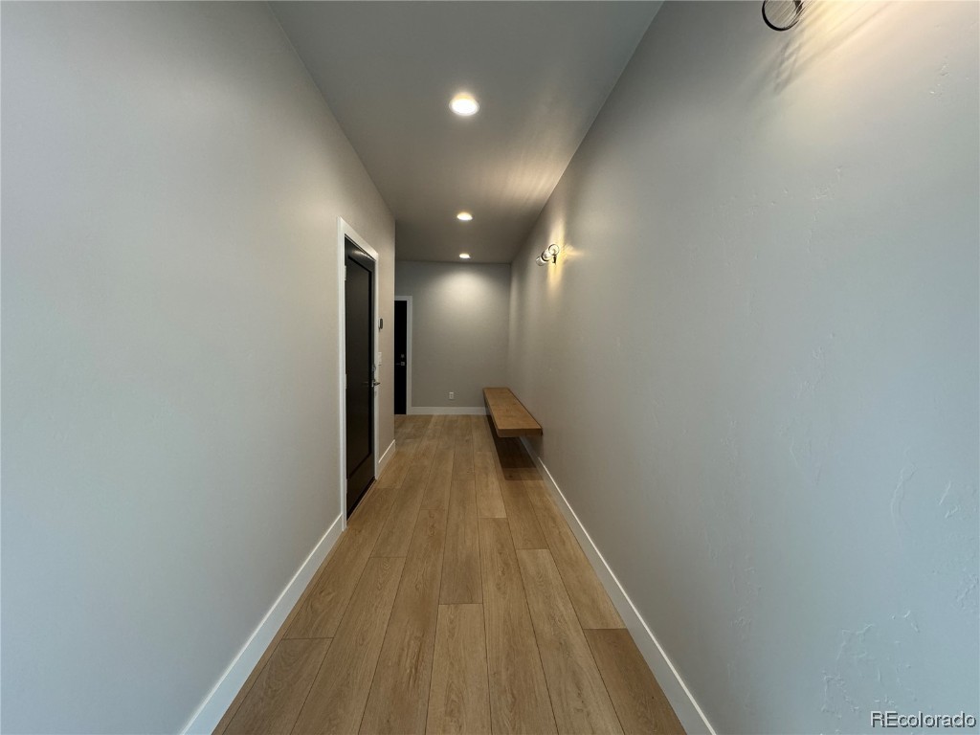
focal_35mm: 14
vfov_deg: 85.7
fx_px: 396
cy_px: 368
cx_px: 490
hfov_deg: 102.1
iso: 200
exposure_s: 1/120
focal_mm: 2.22
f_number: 2.2
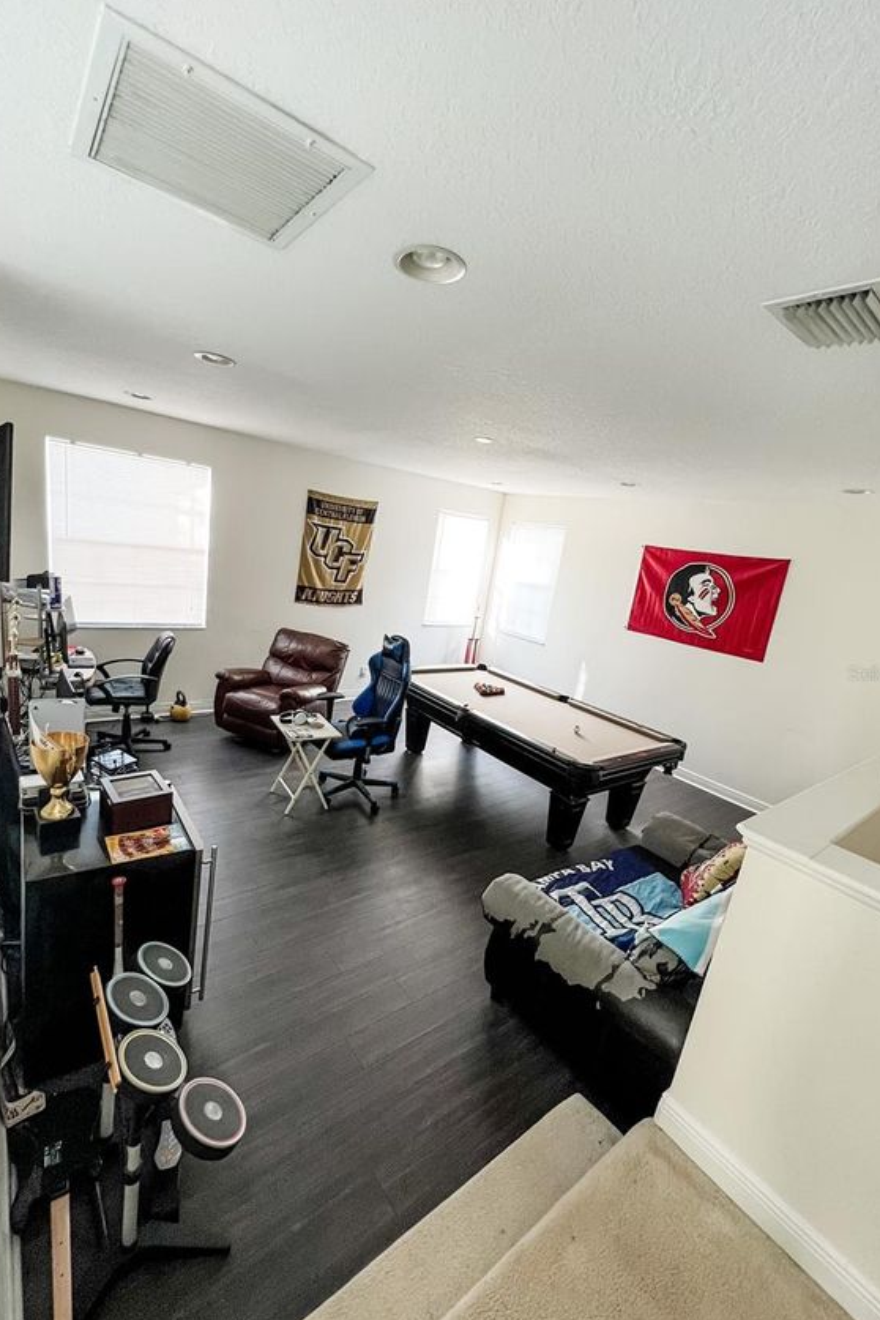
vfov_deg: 104.2
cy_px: 673
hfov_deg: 81.1
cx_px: 416
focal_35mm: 14
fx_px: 513
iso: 200
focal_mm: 1.57
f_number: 1.8
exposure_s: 1/100
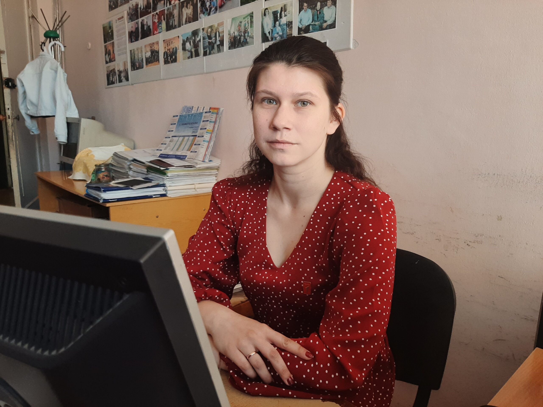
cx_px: 272
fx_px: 408
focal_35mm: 26
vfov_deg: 53.1
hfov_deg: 67.3
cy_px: 204
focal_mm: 3.93
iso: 64
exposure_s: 1/120
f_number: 1.7
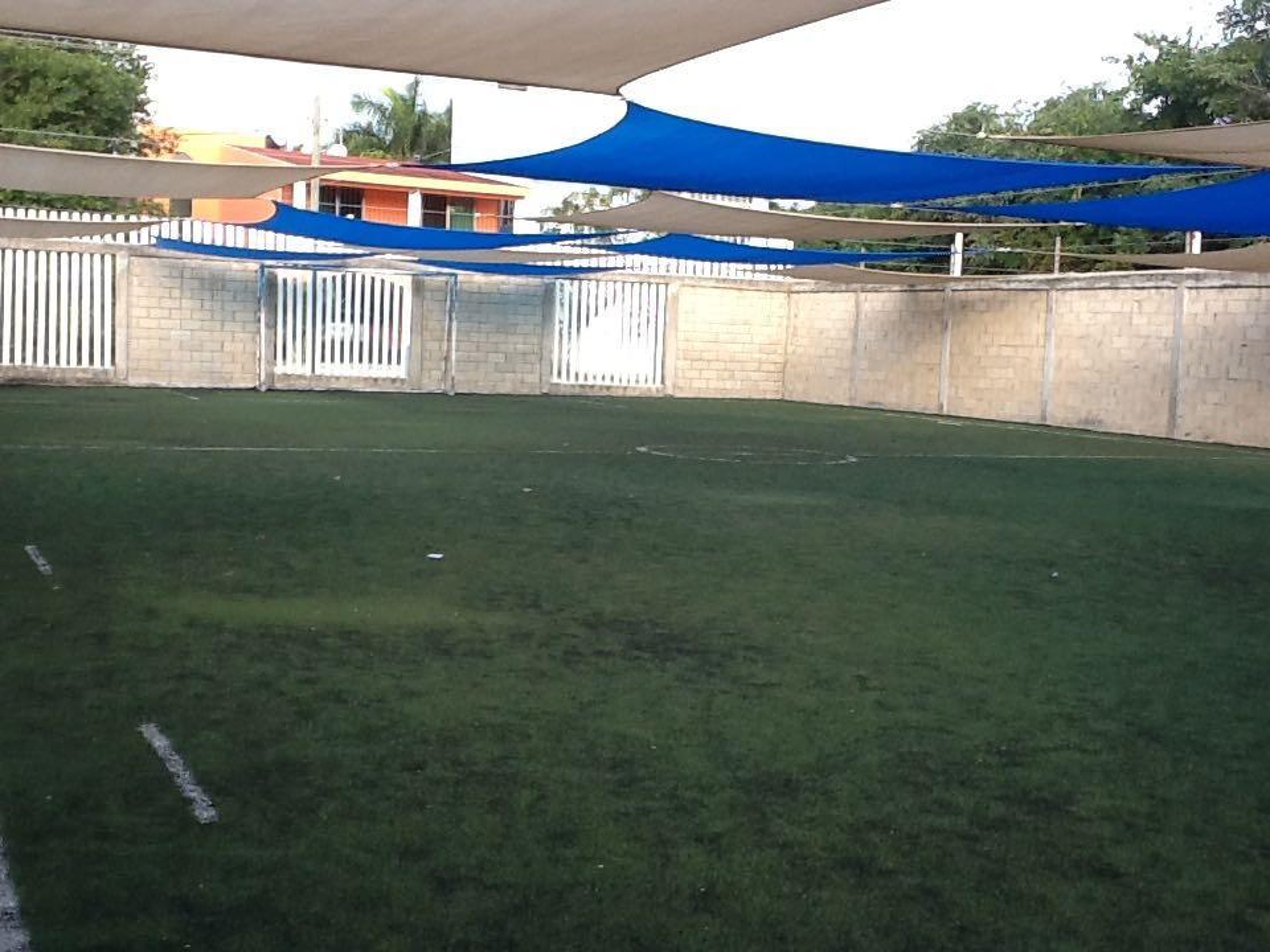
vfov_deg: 32.9
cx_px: 635
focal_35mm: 44
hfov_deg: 42.9
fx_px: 1614
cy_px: 476
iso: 40
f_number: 2.4
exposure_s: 1/276
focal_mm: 2.03
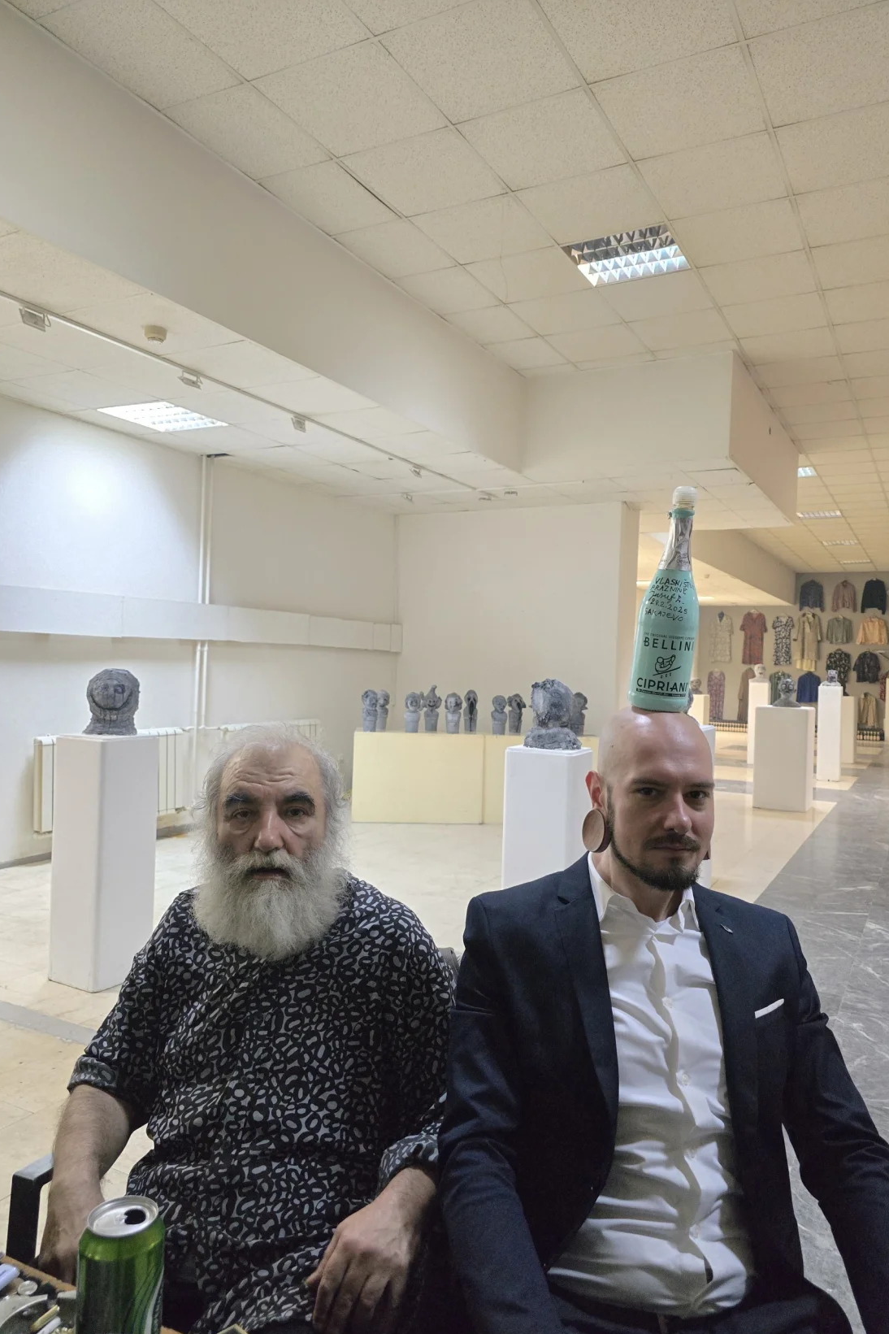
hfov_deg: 53.1
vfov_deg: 73.7
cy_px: 668
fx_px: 889
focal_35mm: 24
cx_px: 468
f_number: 1.7
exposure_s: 1/100
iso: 1600
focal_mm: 6.3
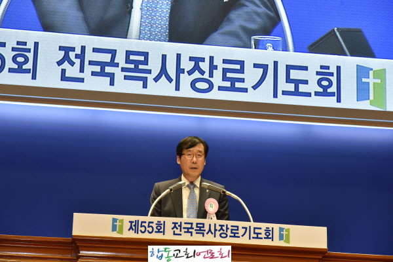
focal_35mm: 105
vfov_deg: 13.0
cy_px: 131
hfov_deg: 19.5
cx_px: 196
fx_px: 1146
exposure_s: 1/60
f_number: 7.1
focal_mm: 105
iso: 800
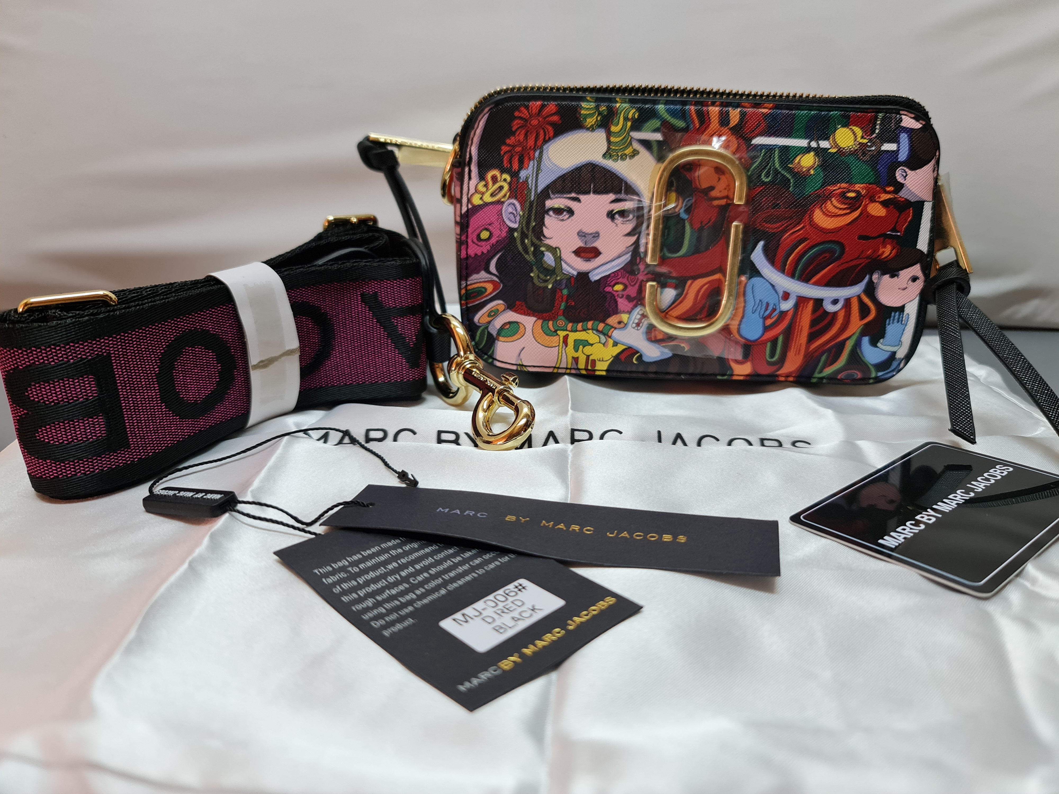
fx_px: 765
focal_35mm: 25
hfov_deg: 69.4
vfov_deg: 54.9
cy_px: 397
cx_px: 530
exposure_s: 1/40
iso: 250
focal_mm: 7
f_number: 1.8
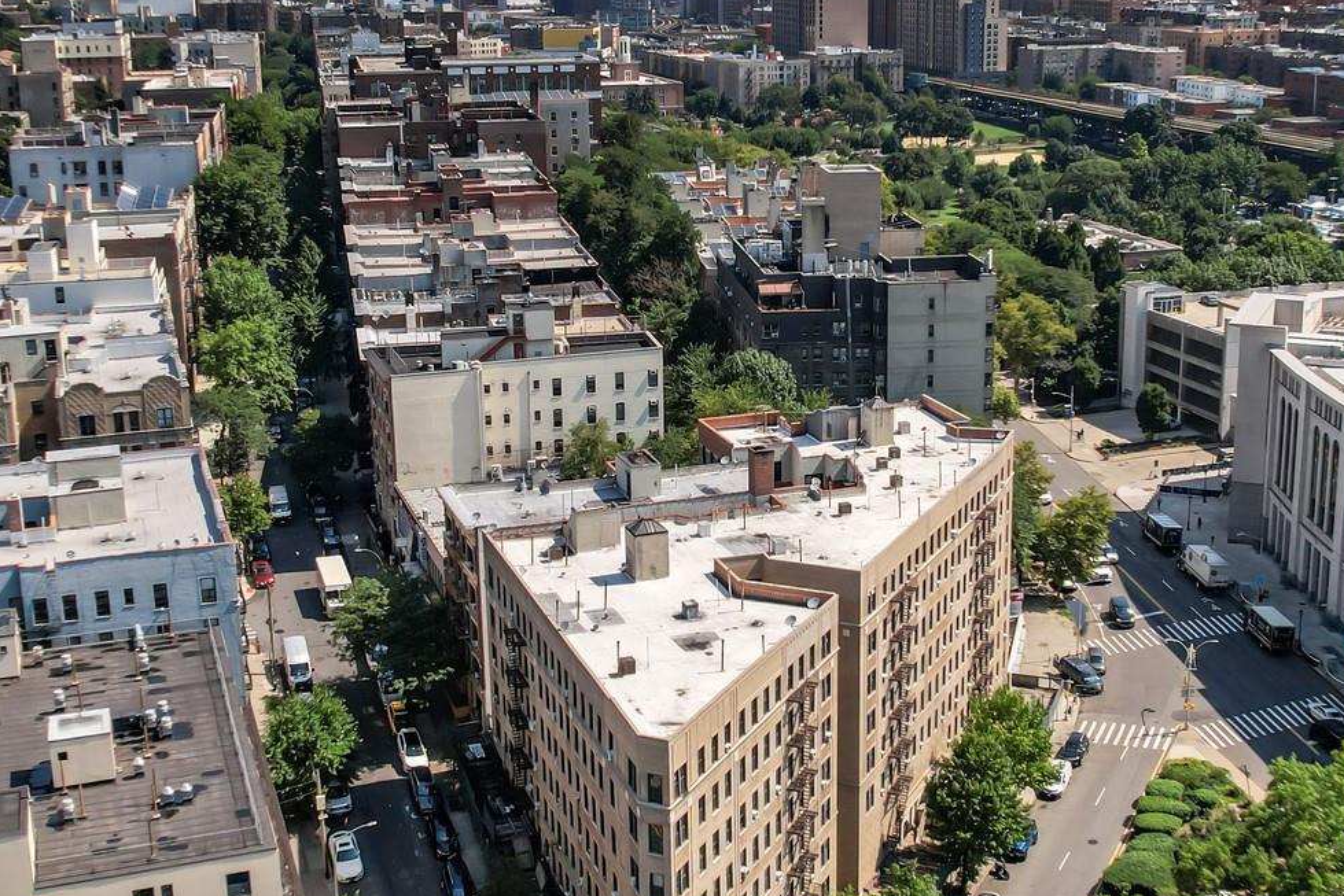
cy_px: 377
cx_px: 766
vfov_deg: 29.2
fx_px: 1717
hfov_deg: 42.6
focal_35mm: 46
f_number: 2.8
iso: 100
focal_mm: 8.38
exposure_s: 1/320
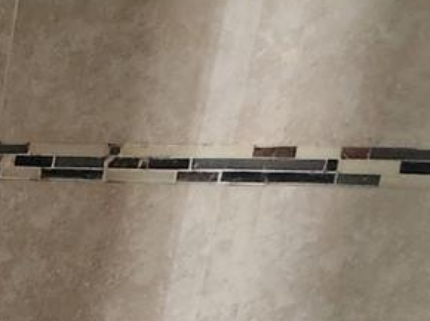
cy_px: 706
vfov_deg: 10.4
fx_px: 1576
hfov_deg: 12.2
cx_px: -627
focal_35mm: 127
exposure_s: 1/30
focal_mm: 5.4
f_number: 1.8
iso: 640
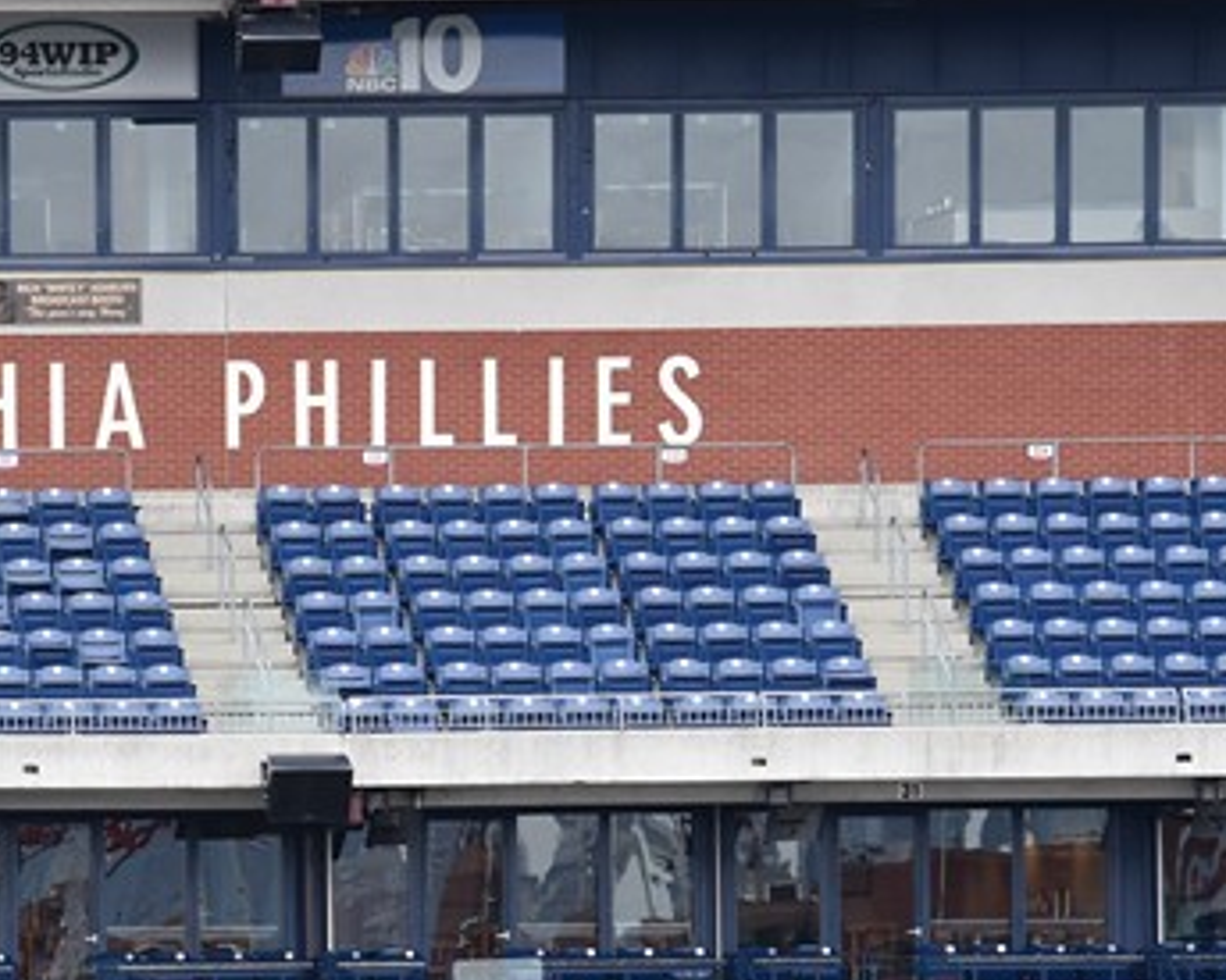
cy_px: 989
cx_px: -221
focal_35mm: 491
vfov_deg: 3.1
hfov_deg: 3.9
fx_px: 17811
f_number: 7.1
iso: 400
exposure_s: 1/200
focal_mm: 120
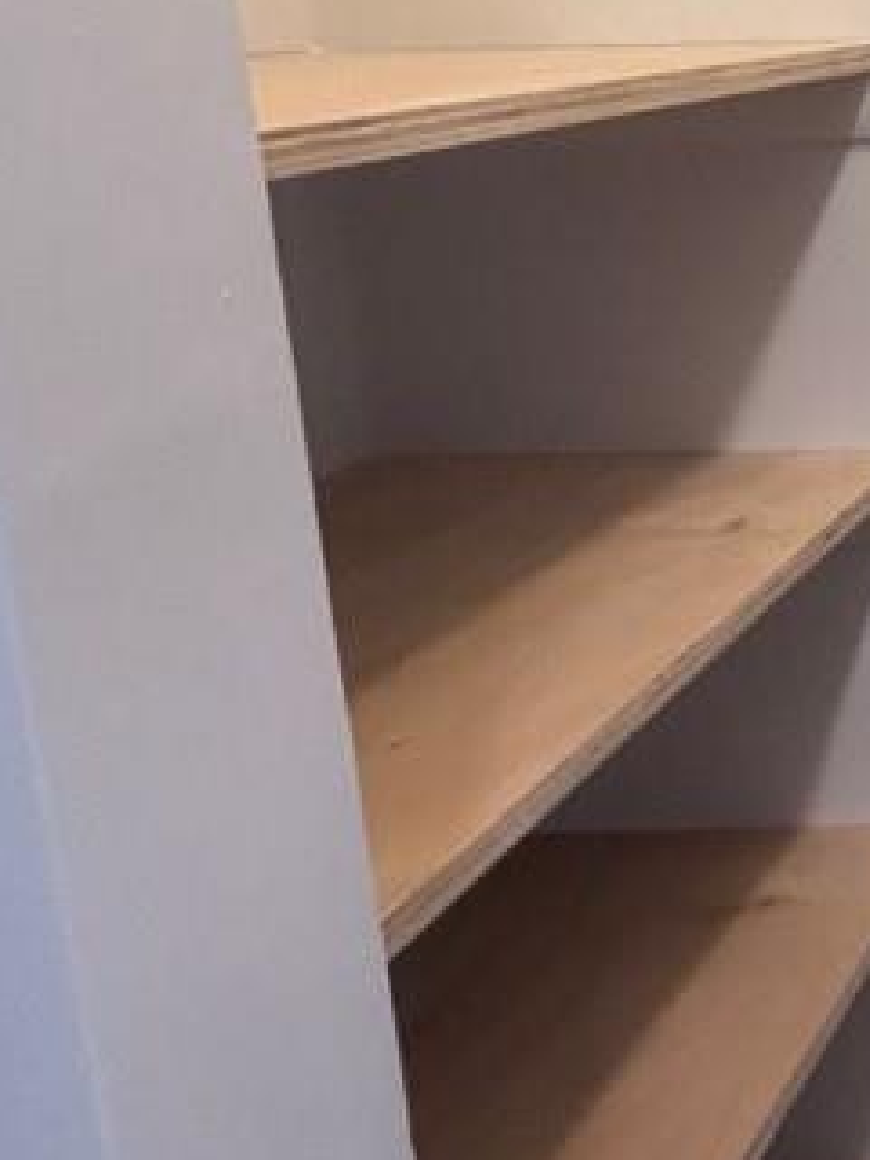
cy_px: 326
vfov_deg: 33.8
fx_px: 1877
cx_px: 1494
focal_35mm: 56
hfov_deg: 20.1
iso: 250
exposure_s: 1/120
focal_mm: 2.22
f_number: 2.2
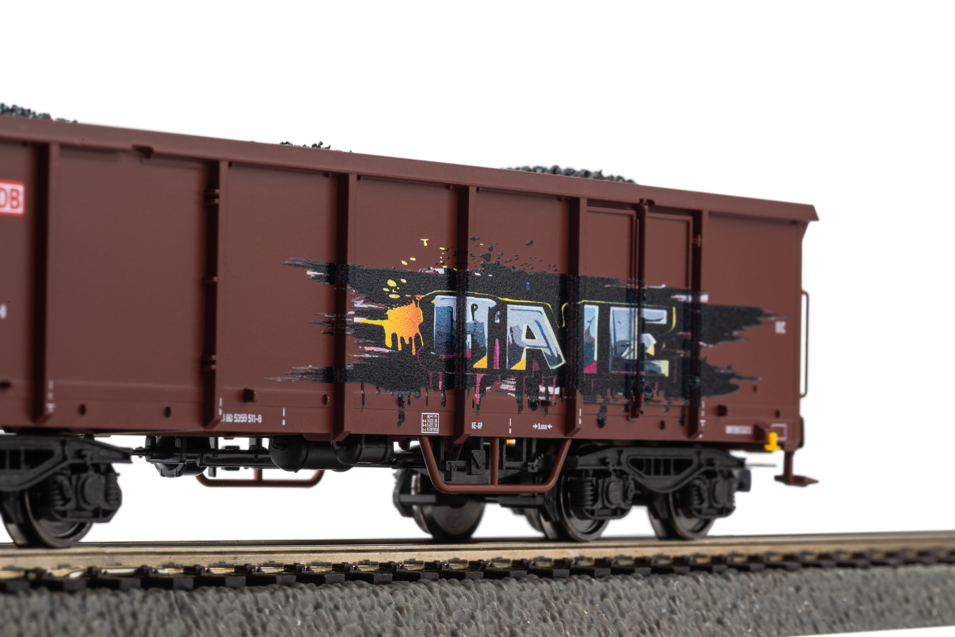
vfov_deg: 13.0
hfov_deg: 19.5
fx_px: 2785
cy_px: 318
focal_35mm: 105
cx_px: 478
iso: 100
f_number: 32
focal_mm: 105
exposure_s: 1/3
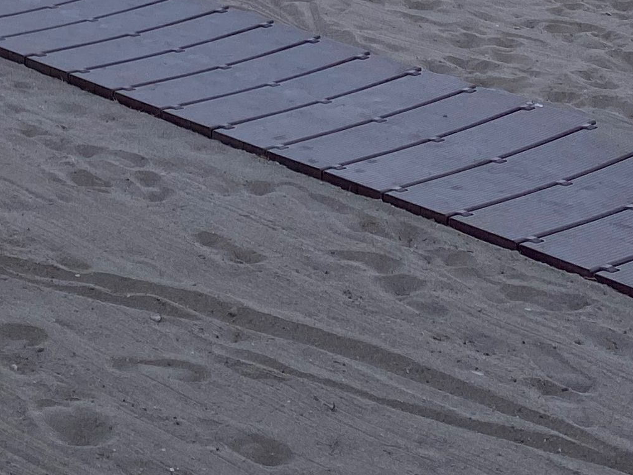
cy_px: -426
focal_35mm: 102
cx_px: -182
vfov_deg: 12.9
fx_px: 1865
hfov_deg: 18.0
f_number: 1.8
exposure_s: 1/398
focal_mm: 4.25
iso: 32
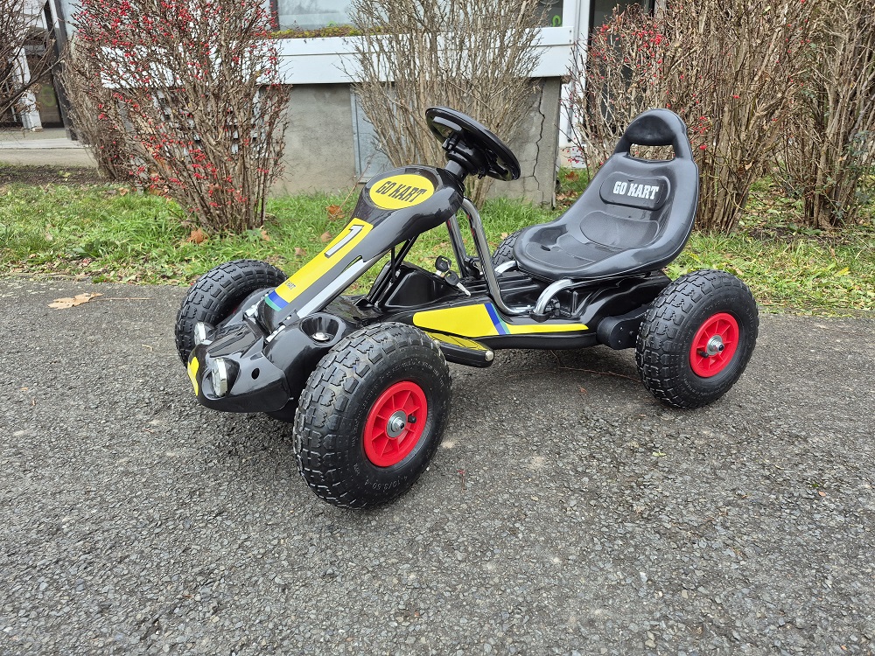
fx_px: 581
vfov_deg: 58.9
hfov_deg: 73.9
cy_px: 328
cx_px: 438
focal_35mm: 23
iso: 125
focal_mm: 5.4
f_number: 1.8
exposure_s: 1/180
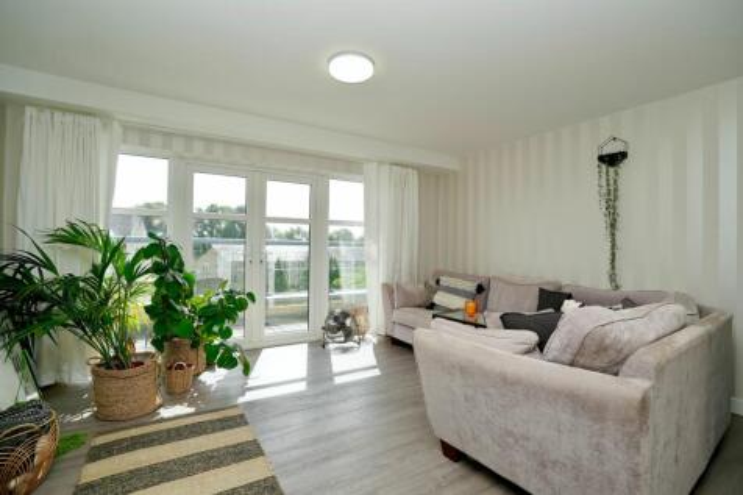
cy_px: 248
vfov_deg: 73.7
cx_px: 372
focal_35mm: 16
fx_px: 330
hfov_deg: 96.8
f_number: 5.6
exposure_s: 1/125
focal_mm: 16
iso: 100
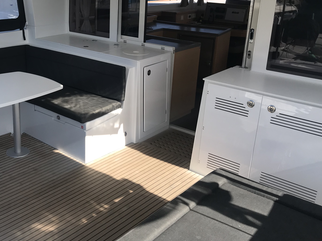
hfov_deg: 44.9
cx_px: 101
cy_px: 101
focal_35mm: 41
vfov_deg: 35.0
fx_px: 381
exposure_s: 1/1277
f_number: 1.8
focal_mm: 3.99
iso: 20
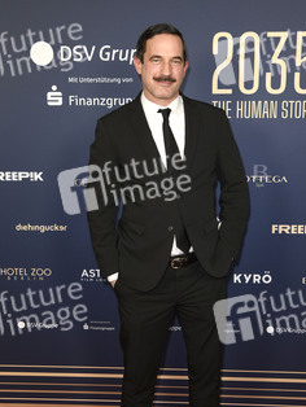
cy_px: 249
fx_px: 518
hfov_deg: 32.9
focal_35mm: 44
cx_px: 162
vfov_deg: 42.7
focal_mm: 36
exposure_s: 1/320
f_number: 5
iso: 640
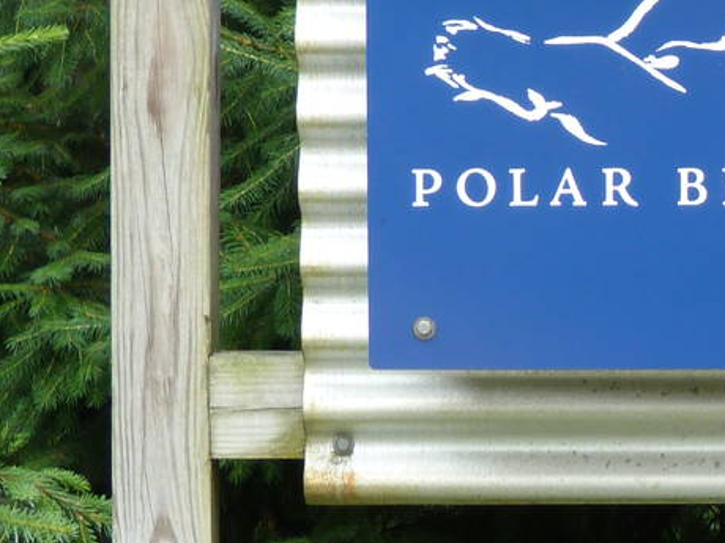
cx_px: 747
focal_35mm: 188
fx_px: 3937
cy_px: 139
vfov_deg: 7.9
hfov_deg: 10.4
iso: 80
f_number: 3.2
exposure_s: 1/80
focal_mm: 9.7
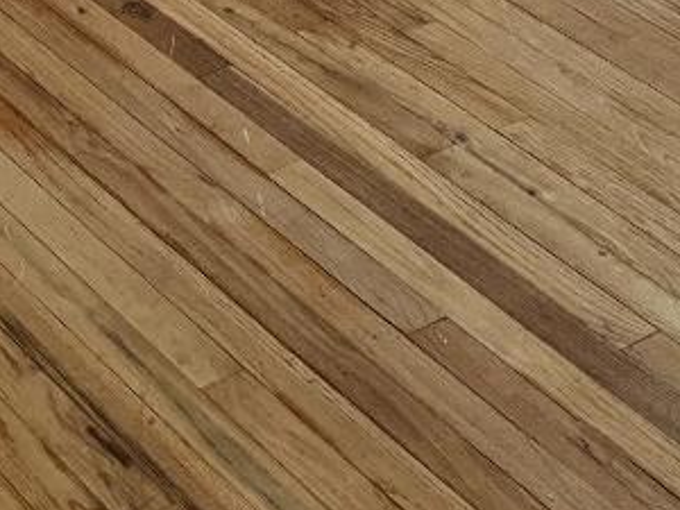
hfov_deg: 16.1
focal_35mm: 120
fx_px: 2357
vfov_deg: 11.2
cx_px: 27
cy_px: -516
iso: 500
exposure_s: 1/60
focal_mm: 6.76
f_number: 1.78
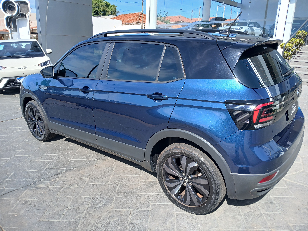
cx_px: 154
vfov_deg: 53.1
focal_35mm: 26
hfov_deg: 67.3
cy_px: 116
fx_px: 231
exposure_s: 1/274
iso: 20
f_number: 1.8
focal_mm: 3.98
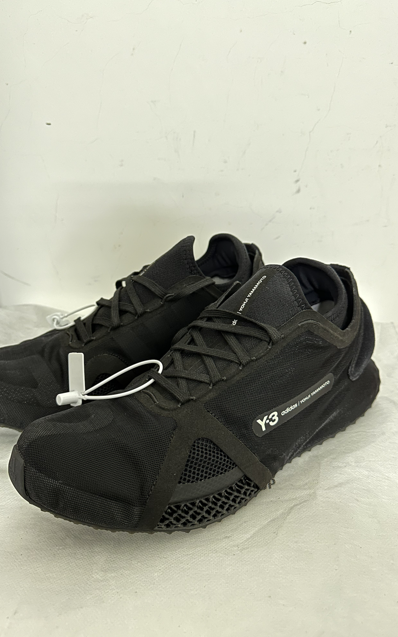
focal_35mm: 26
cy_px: 317
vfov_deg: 70.4
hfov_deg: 47.6
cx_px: 189
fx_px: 451
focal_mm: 6.86
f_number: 1.78
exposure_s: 1/14
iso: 2000
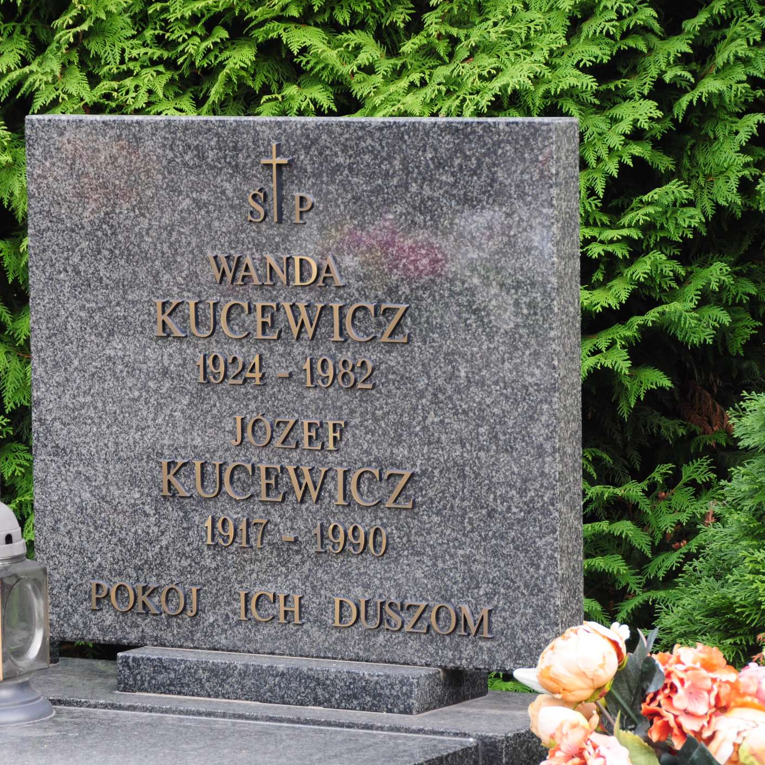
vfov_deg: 10.1
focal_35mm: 173
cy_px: 382
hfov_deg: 10.1
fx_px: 4325
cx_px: 295
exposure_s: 1/125
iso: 500
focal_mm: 90
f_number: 7.1
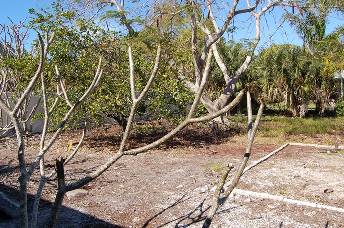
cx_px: 179
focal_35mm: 31
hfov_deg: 60.3
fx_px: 296
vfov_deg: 42.2
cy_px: 107
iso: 200
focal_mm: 18
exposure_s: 1/320
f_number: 9
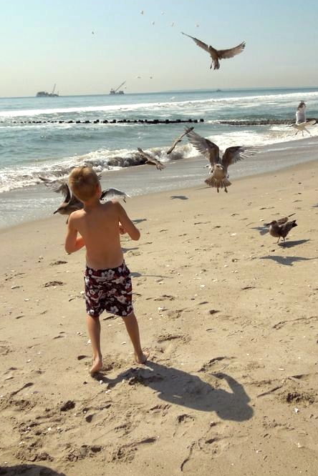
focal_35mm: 40
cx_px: 195
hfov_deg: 33.3
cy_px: 233
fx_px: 530
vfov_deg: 48.5
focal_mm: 4.5
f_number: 6.6
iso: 100
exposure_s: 1/800
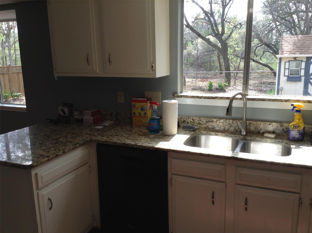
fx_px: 297
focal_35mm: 33
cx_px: 156
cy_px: 116
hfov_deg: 55.4
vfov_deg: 42.8
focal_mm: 3.3
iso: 25
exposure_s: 1/129
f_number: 2.4
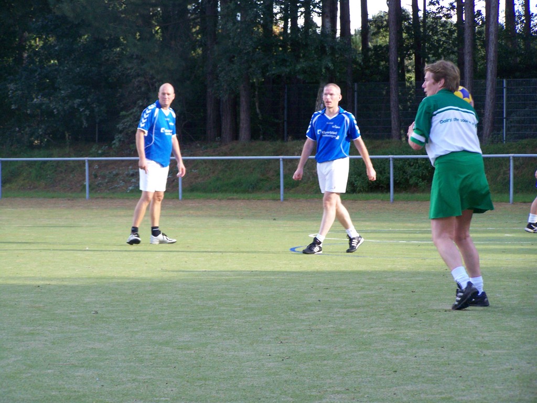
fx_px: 2156
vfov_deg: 10.7
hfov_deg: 14.2
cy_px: 202
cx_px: 268
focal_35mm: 139
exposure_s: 1/320
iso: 160
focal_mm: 23.1
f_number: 3.3
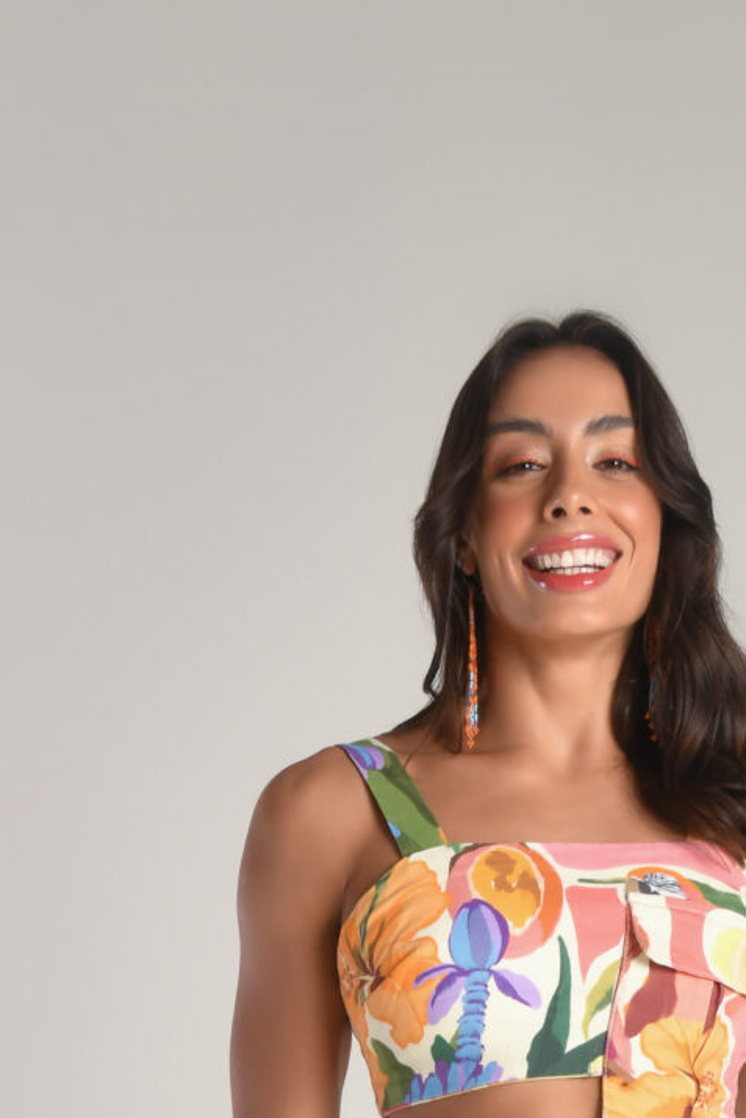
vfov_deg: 14.1
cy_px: 1681
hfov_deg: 10.1
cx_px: 439
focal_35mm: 136
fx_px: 4225
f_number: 9
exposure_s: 1/160
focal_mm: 38
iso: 250
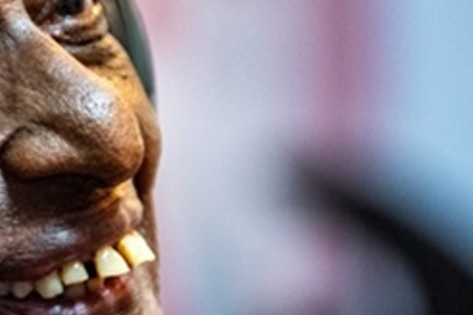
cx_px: -92
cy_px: 87
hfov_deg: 4.5
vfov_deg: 3.0
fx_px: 5991
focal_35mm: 456
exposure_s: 1/200
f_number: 2.8
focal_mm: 160
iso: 5000
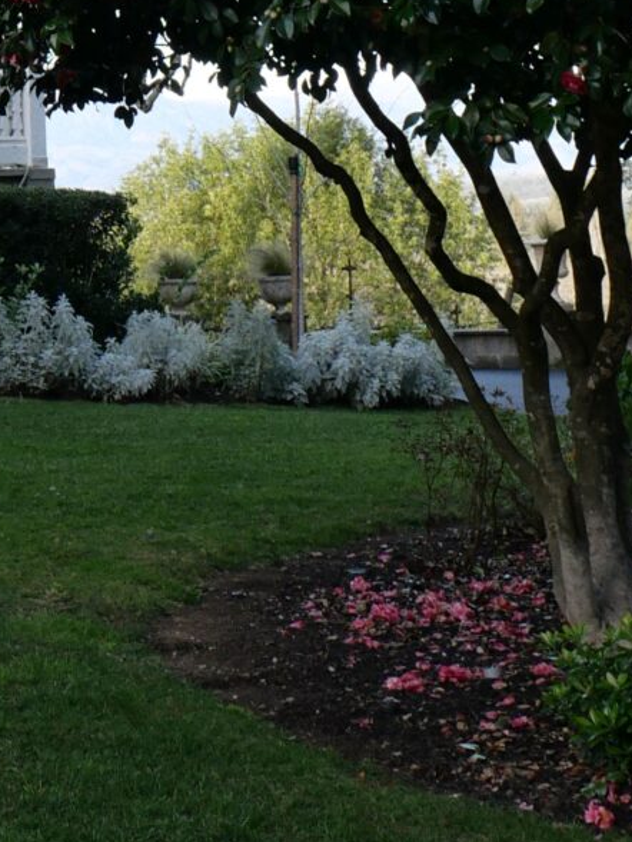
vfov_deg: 15.8
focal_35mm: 114
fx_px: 2774
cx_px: -69
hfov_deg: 12.8
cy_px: -432
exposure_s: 1/125
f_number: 5
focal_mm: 15.9
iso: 200
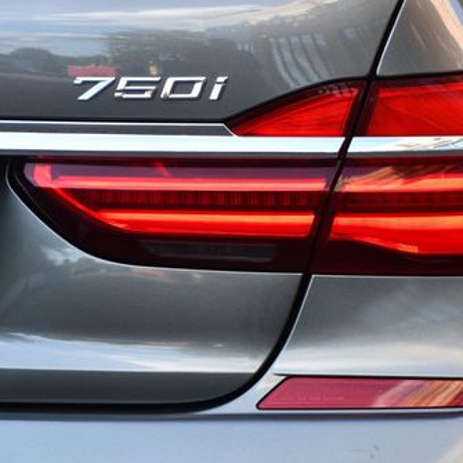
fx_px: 3753
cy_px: 211
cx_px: 286
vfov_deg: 7.1
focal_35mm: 248
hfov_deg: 7.1
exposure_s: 1/250
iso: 360
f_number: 5.6
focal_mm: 102
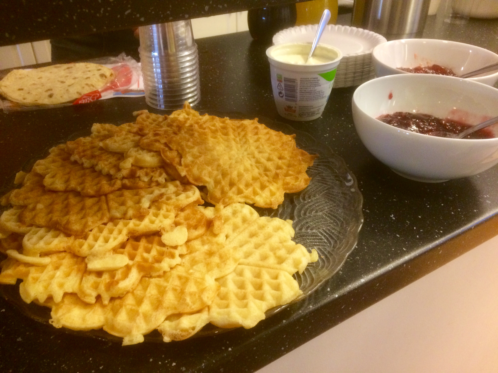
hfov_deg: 61.7
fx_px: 417
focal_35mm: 29
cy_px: 186
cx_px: 249
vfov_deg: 48.2
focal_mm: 4.15
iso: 320
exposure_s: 1/33
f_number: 2.2
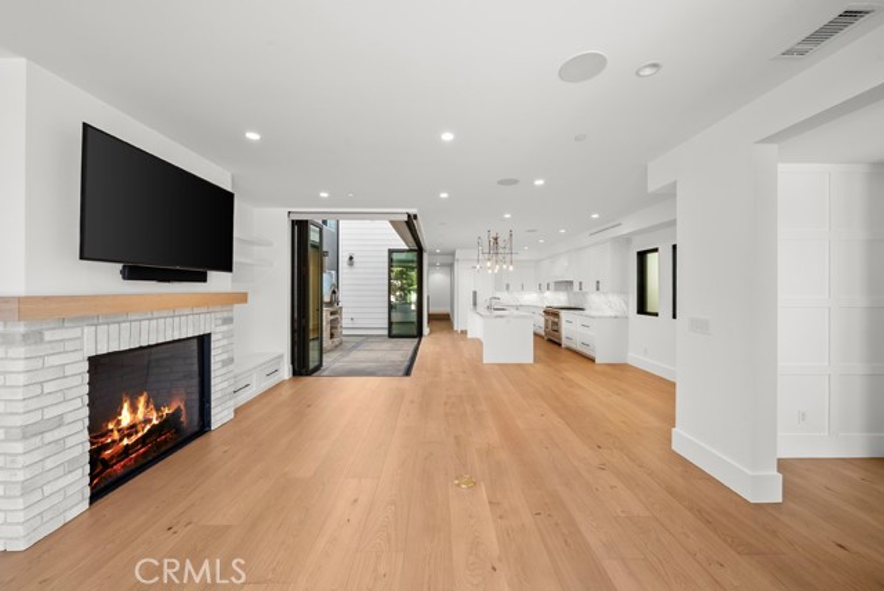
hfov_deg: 108.3
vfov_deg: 85.5
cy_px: 296
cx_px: 442
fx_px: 320
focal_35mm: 13
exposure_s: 1/15
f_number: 9
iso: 640
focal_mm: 13
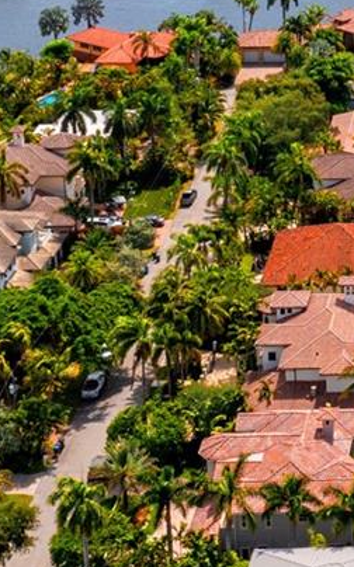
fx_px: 1747
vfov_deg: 17.9
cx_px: 614
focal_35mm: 113
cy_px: -37
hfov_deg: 10.9
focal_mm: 10.26
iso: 100
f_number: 7.1
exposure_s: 1/1000
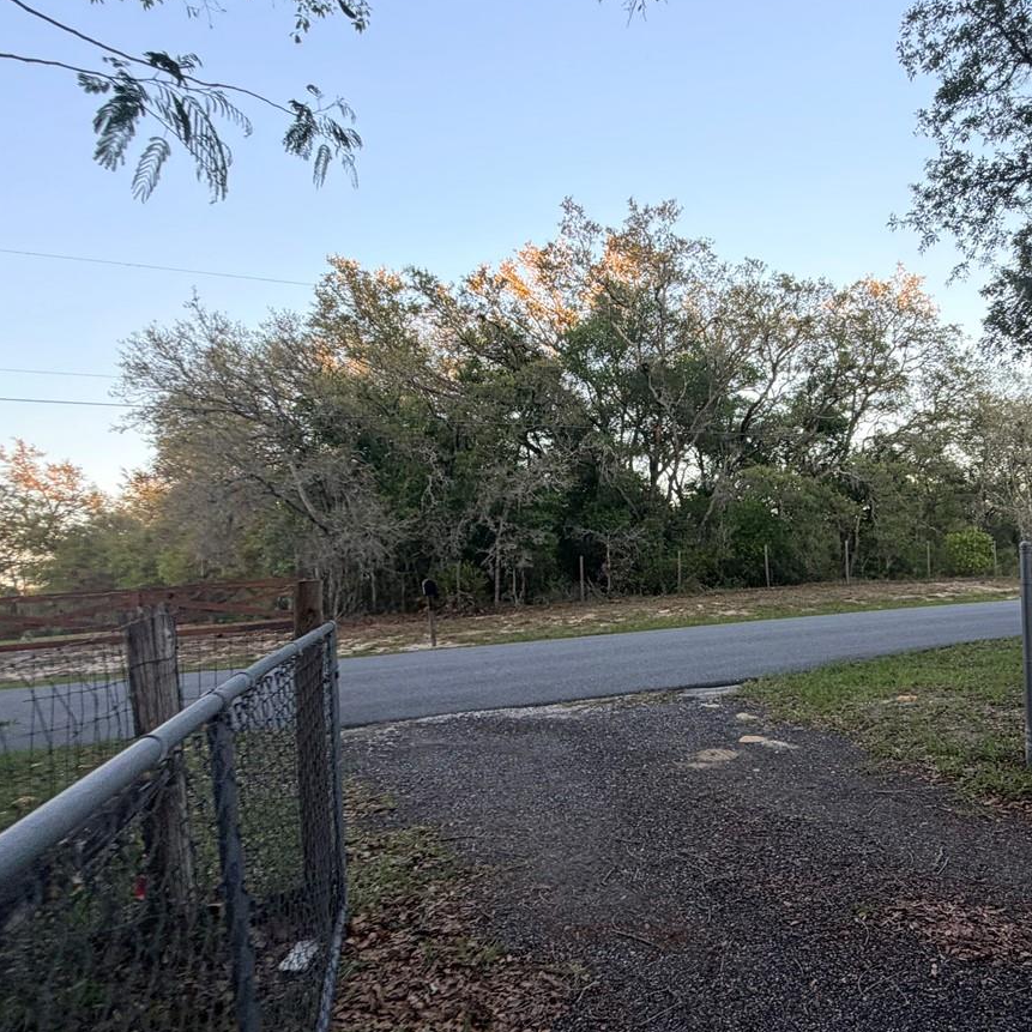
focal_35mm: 23
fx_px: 776
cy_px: 587
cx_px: 687
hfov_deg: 65.5
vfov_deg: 67.0
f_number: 2.2
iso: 40
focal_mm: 2.22
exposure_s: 1/148
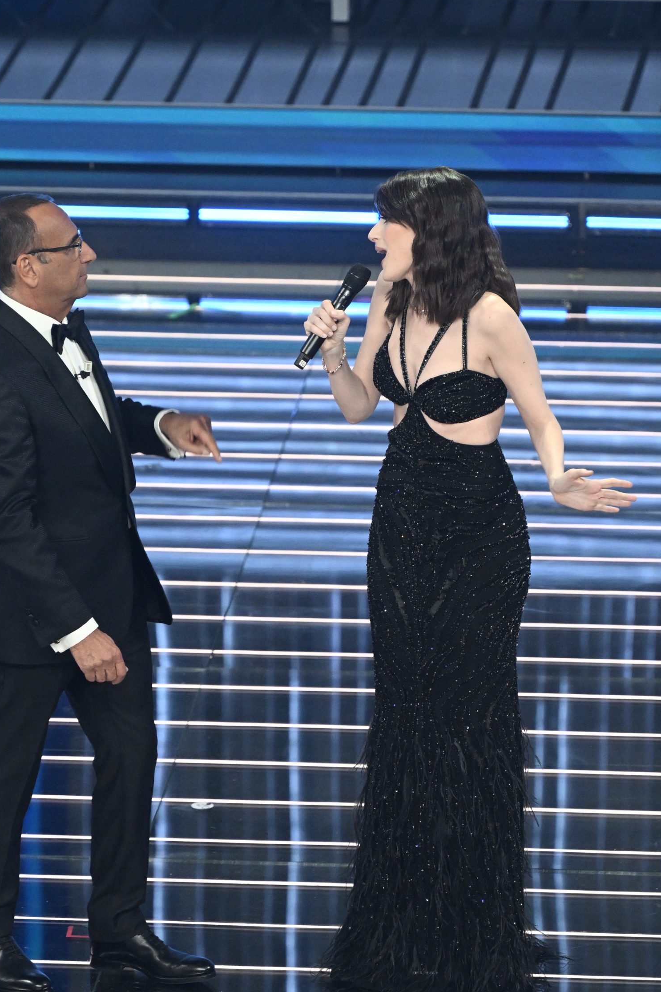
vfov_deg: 6.5
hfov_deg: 4.3
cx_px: 288
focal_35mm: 318
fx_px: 8758
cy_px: 559
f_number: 4
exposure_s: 1/320
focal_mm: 185
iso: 4000
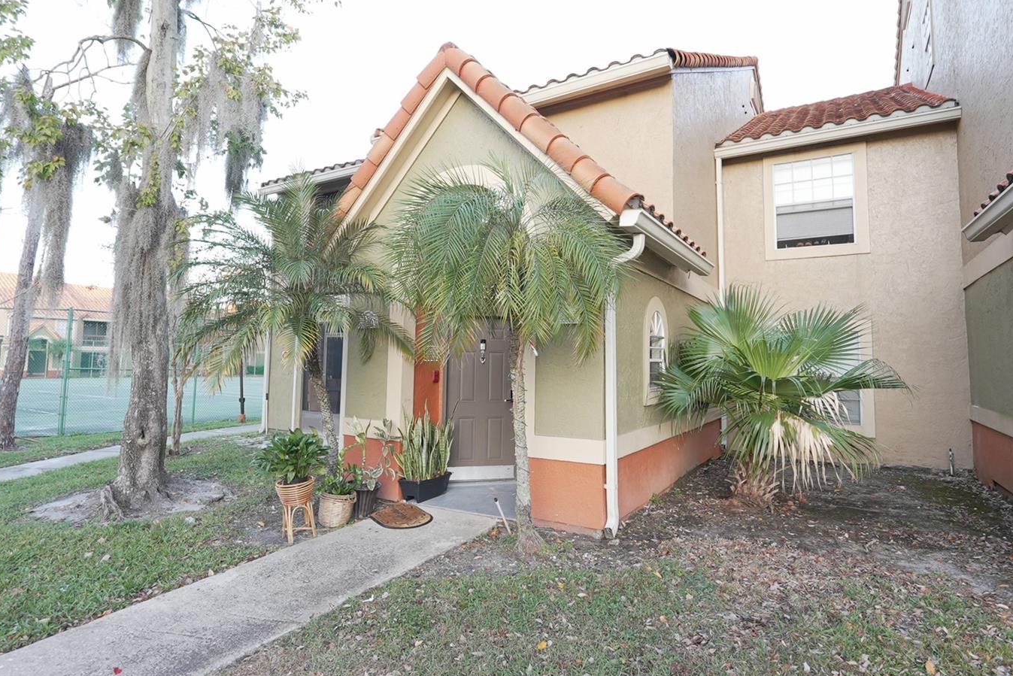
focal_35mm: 19
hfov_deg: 86.9
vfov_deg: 64.5
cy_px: 315
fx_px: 535
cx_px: 522
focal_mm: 11
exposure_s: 1/40
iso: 100
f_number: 2.2
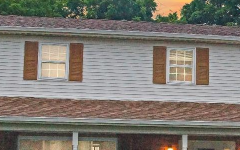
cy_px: 120
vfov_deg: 15.1
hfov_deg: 23.5
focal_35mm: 86
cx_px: 210
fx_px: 563
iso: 3200
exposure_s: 1/1250
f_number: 9
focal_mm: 18
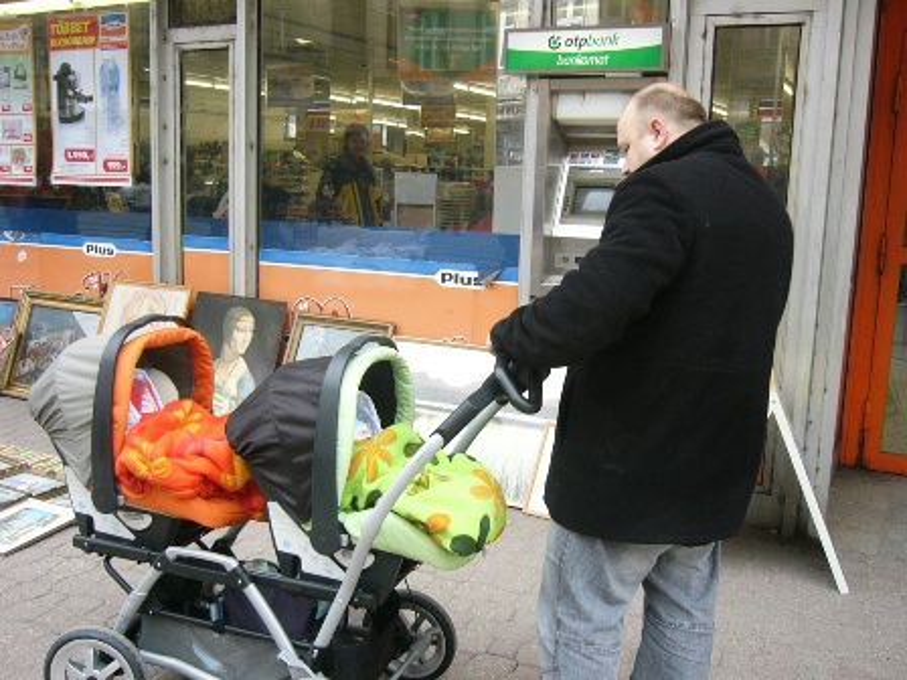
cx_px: 454
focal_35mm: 35
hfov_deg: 52.6
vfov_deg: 40.7
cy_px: 340
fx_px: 917
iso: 100
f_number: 2.8
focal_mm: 5.8
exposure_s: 1/80
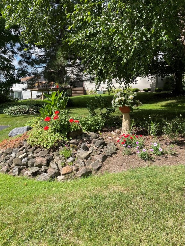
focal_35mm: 26
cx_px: 92
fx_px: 185
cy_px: 123
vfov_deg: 67.3
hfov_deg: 53.1
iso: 32
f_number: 1.6
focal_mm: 4.2
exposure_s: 1/1511
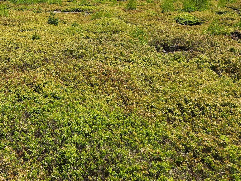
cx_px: -11
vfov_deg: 25.4
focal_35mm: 55
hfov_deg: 31.7
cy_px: 7
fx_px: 383
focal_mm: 6.4
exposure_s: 1/1453
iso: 12
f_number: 1.8
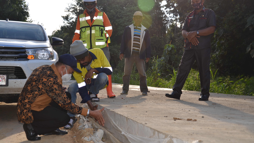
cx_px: 127
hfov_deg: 42.9
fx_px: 323
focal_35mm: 48
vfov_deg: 24.9
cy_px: 76
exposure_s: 1/250
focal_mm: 30
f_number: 5
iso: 100
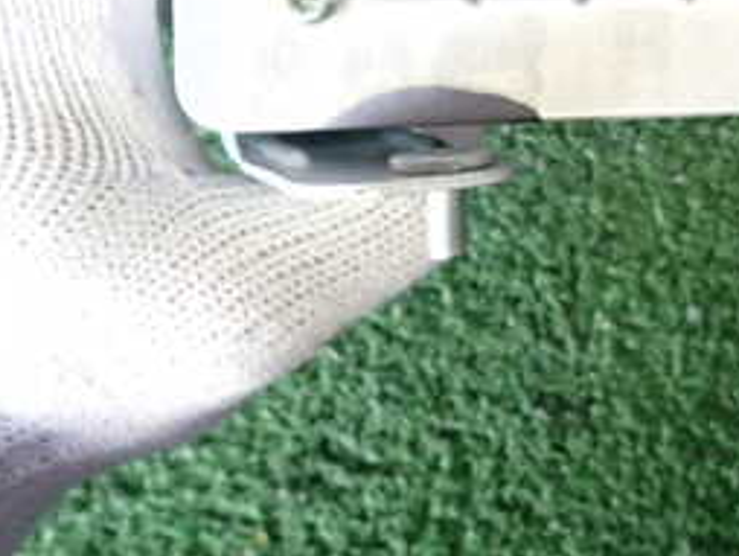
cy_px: -44
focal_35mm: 59
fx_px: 1261
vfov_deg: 23.4
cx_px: 768
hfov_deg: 30.0
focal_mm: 4.5
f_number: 2
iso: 400
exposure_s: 1/30
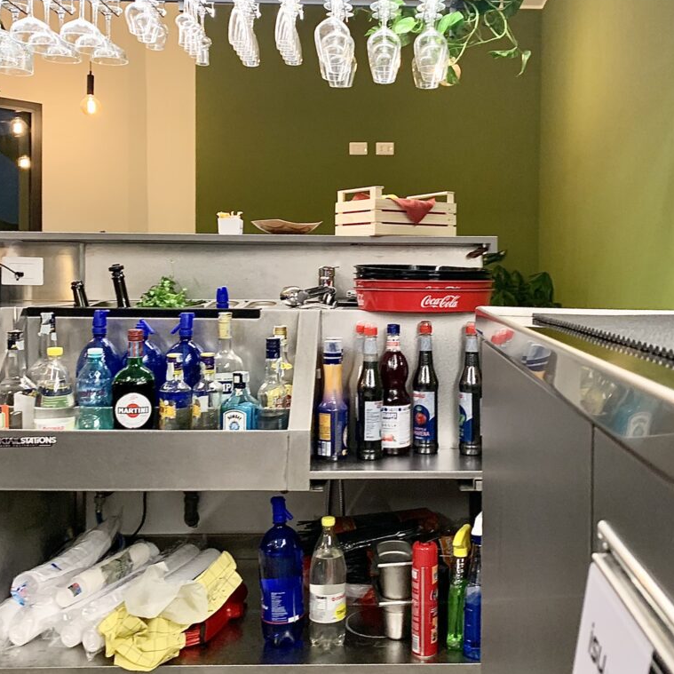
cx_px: 336
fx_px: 683
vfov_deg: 52.4
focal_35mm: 31
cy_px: 299
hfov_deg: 52.5
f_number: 1.8
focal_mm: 4.25
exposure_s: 1/60
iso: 250
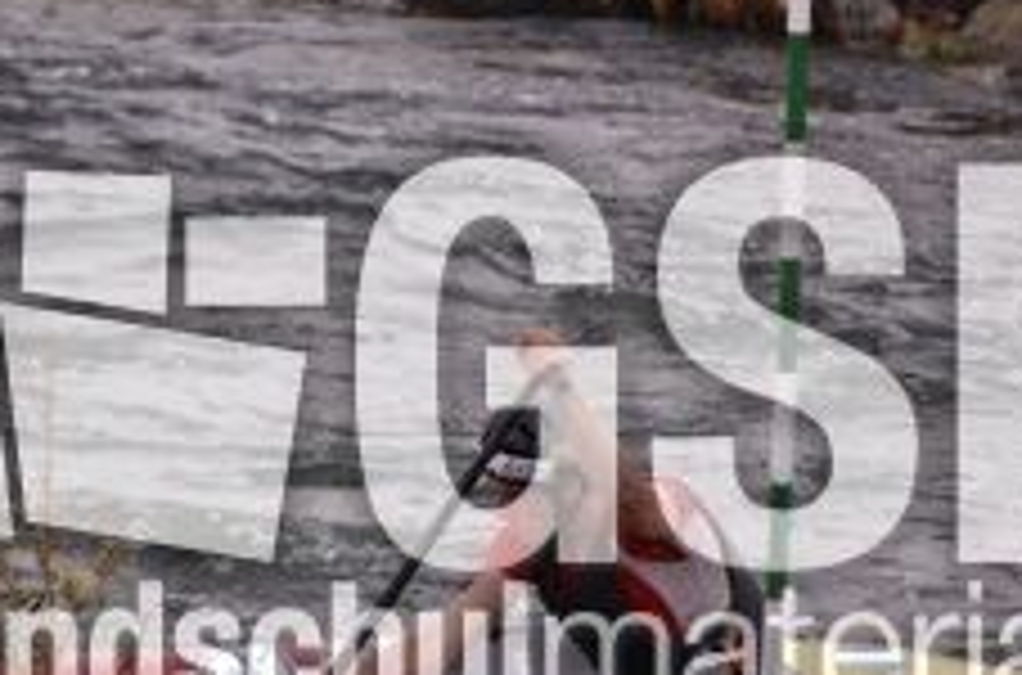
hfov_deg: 3.1
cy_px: 446
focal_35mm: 678
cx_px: 545
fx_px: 19194
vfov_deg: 2.0
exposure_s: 1/500
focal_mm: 200
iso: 800
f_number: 5.6
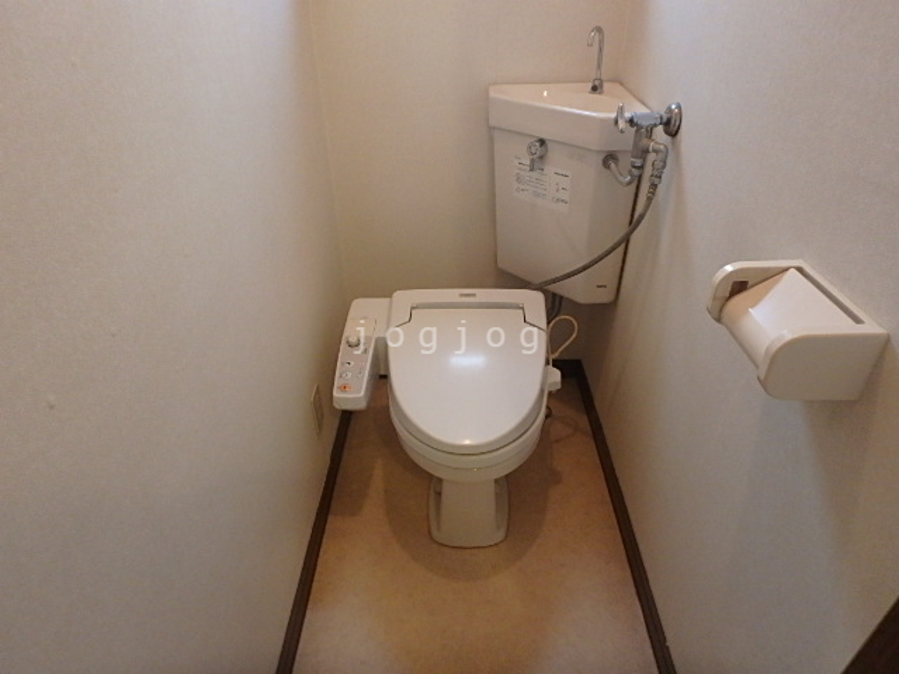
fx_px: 545
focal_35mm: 21
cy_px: 337
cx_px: 450
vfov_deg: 63.4
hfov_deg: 79.0
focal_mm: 3.7
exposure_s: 1/30
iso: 500
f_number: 3.5
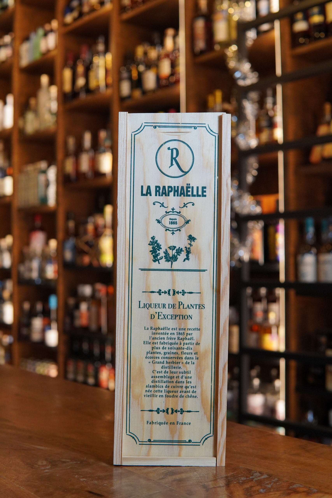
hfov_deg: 29.9
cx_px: 166
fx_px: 622
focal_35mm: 45
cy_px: 249
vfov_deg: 43.6
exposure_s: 1/160
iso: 1250
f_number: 4
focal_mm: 30
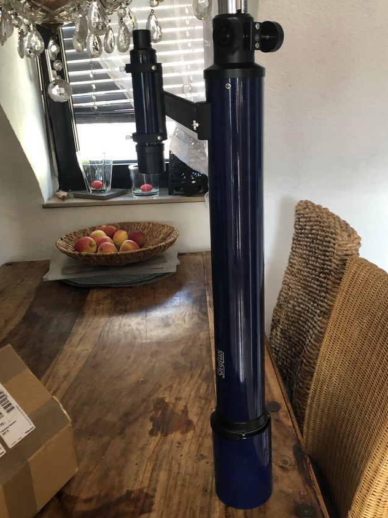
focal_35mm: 34
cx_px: 209
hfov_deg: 41.8
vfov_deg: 53.9
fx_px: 508
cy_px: 245
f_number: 1.8
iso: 50
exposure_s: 1/15
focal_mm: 3.99
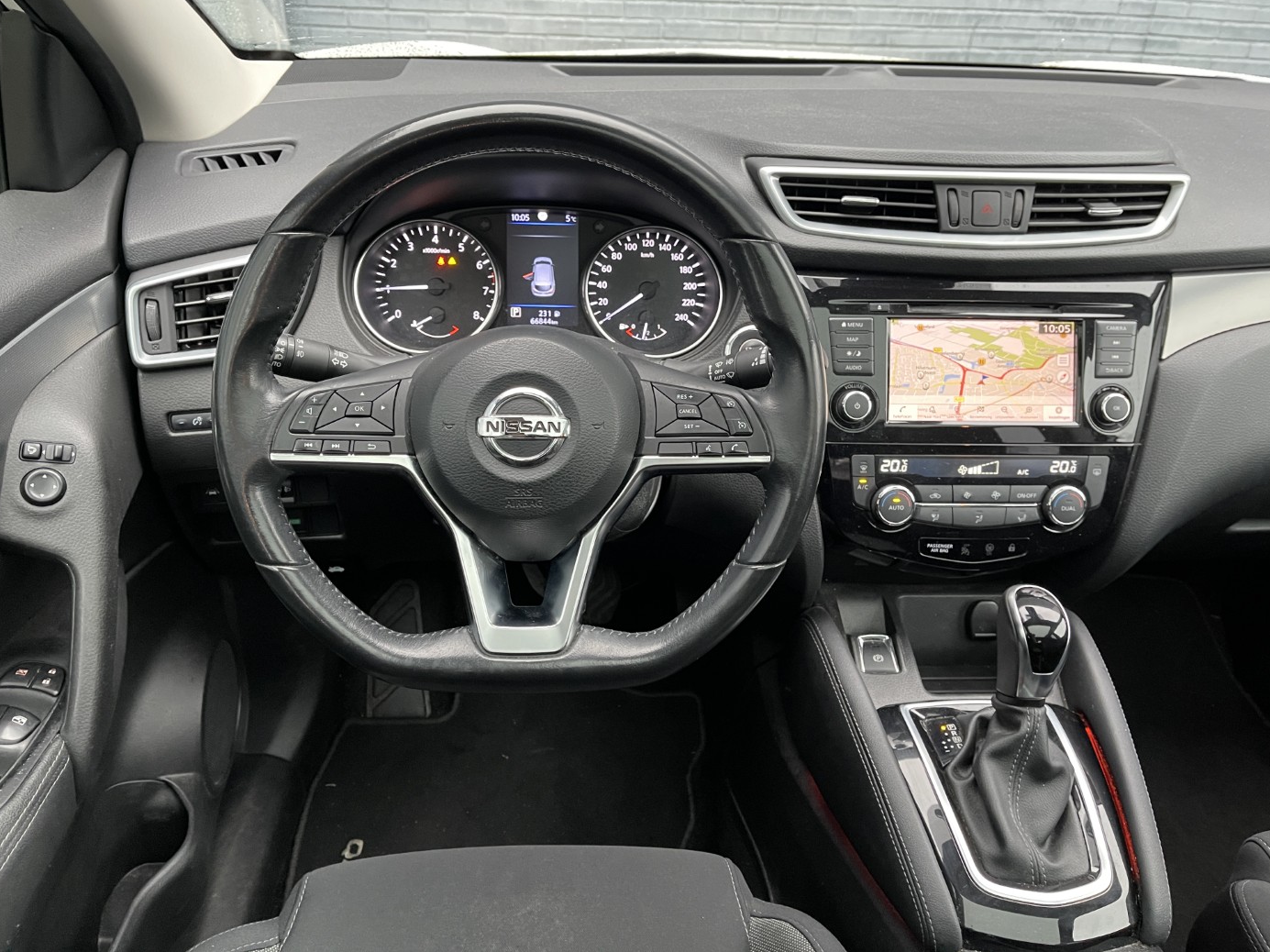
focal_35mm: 26
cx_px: 624
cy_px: 459
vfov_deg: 53.0
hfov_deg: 67.3
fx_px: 954
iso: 400
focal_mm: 5.1
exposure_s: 1/56
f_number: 1.6
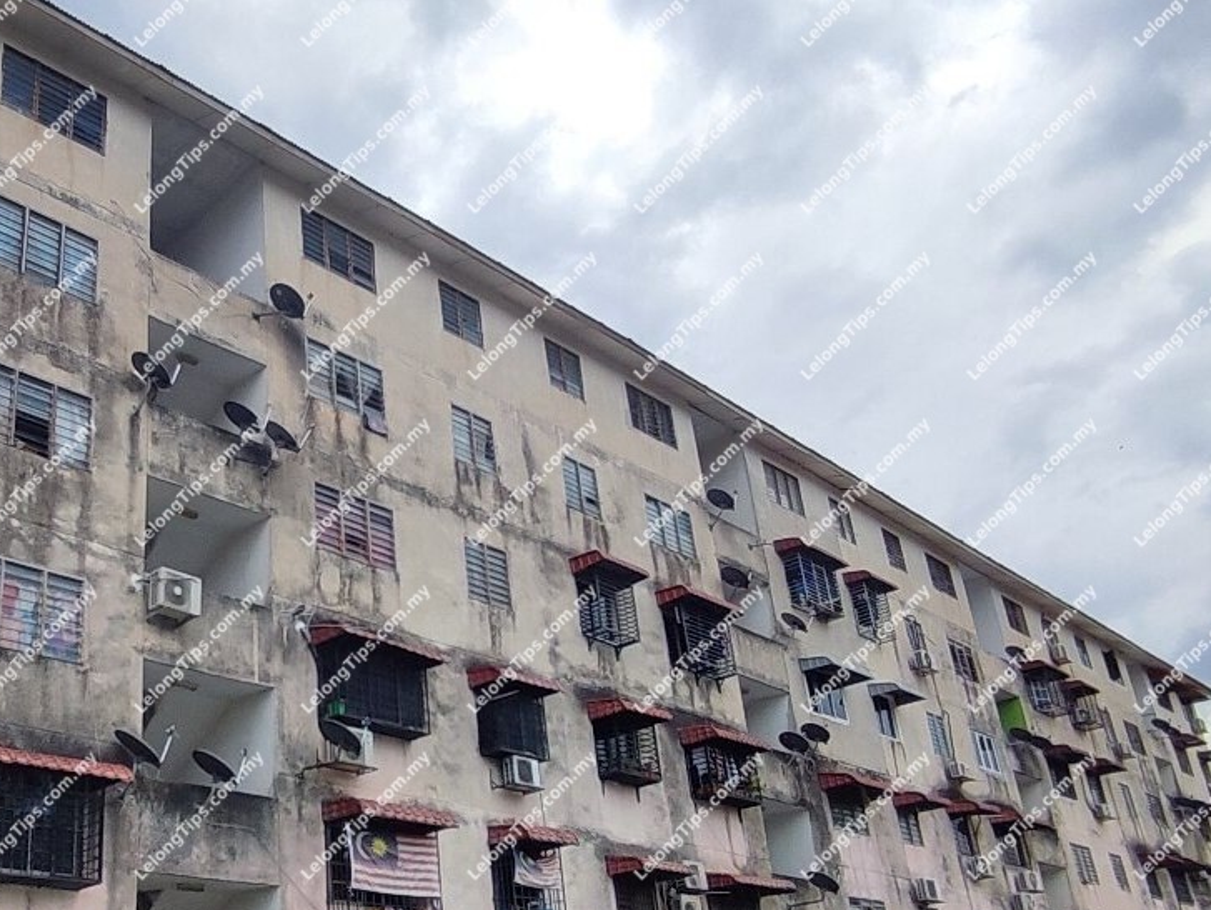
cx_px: 342
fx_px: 980
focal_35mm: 28
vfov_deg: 49.6
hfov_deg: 60.8
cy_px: 528
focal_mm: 1.65
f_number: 2.2
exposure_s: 1/2057
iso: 50
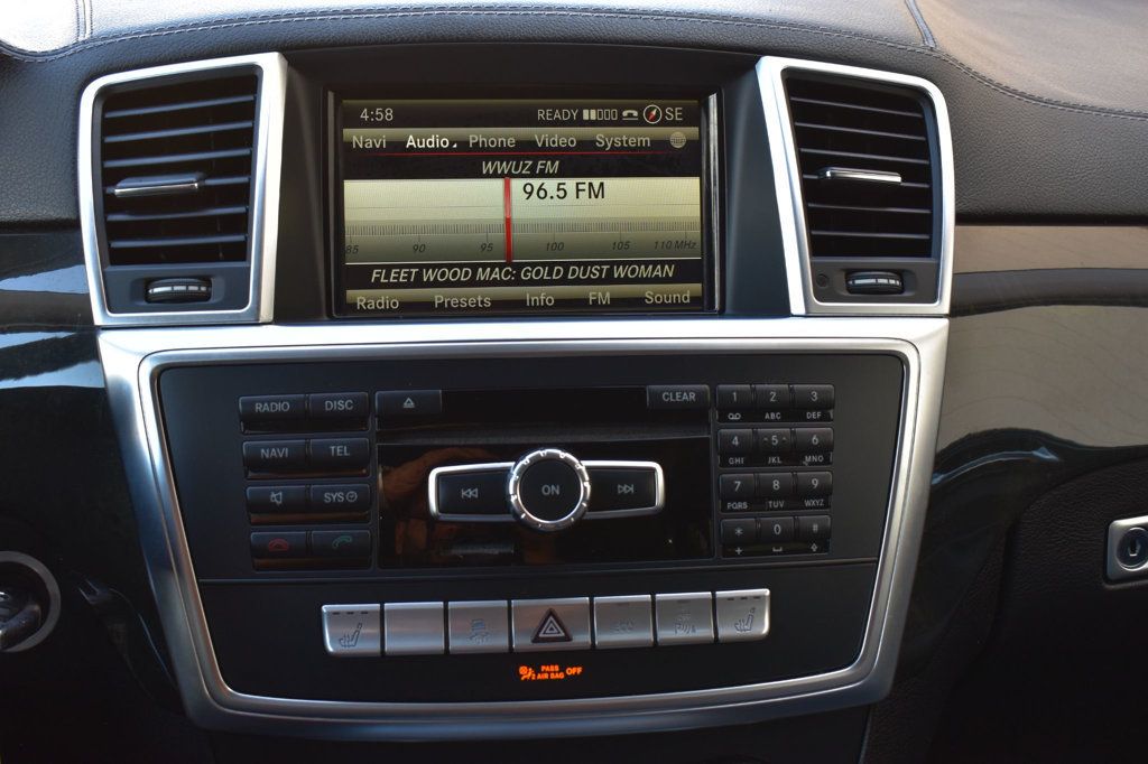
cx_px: 574
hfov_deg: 46.4
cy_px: 382
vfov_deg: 31.9
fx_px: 1339
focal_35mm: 42
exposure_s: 1/50
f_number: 8
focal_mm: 28
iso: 400
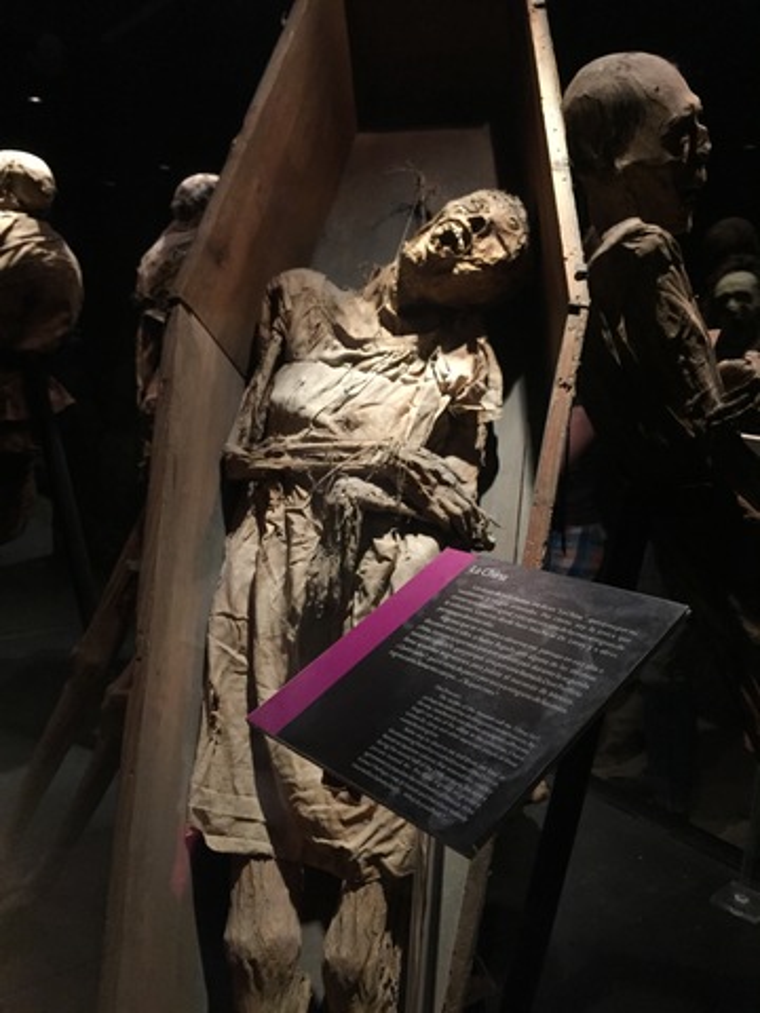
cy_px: 506
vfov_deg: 61.7
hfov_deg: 48.2
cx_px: 380
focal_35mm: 29
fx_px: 849
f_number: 2.2
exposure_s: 1/24
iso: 250
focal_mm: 4.15
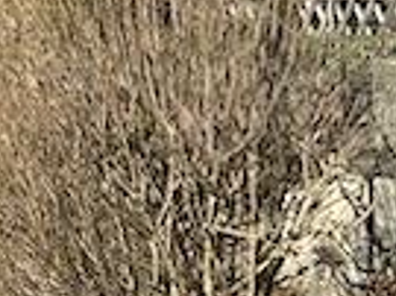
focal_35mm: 193
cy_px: -64
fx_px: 2206
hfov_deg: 8.9
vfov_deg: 7.6
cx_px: -654
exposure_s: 1/2028
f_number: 1.8
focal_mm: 4.25
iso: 32
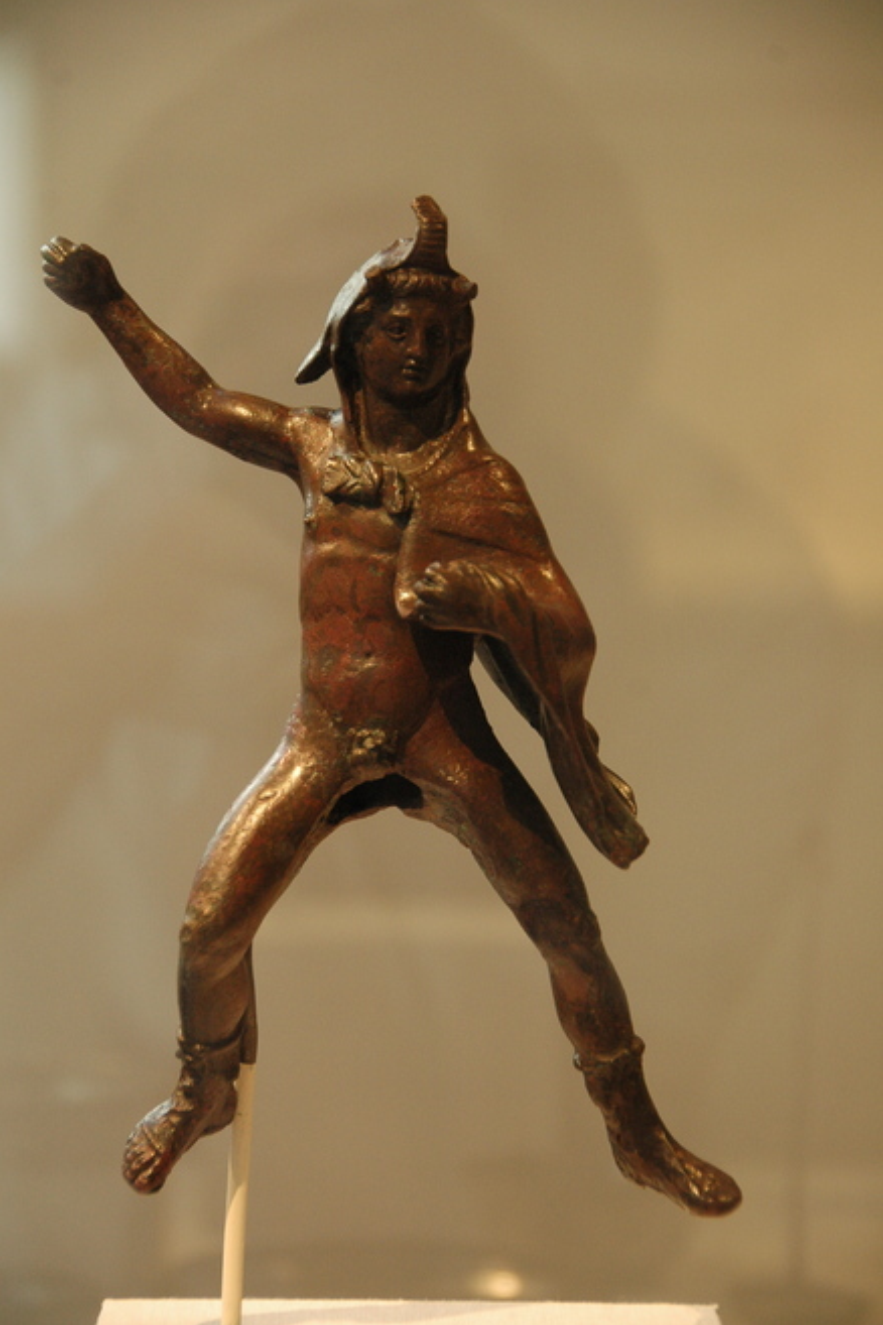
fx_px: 5831
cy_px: 665
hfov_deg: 8.7
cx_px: 442
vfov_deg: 13.0
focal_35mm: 159
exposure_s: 1/25
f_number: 5.6
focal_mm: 105
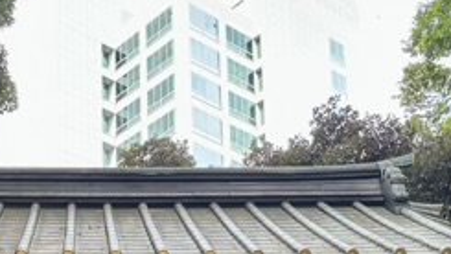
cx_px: 114
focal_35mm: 81
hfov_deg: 25.9
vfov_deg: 13.4
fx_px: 969
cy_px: 454
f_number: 1.6
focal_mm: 5.96
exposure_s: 1/121
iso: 64
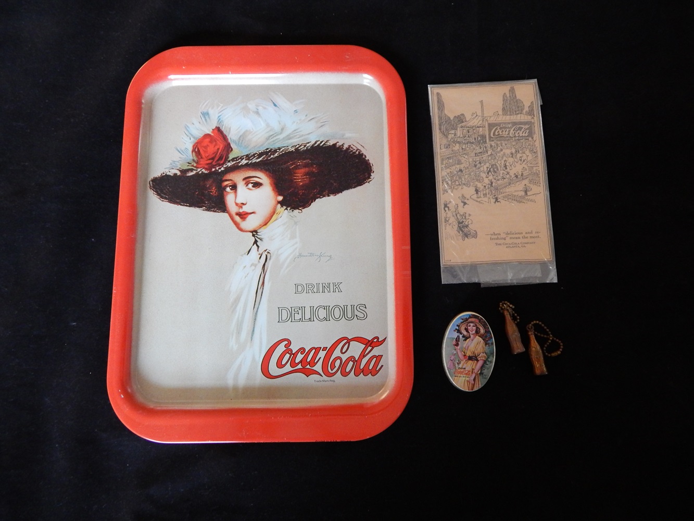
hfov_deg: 73.9
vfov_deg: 58.9
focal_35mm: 23
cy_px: 260
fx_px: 461
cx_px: 347
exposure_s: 1/15
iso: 400
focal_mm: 4
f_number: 3
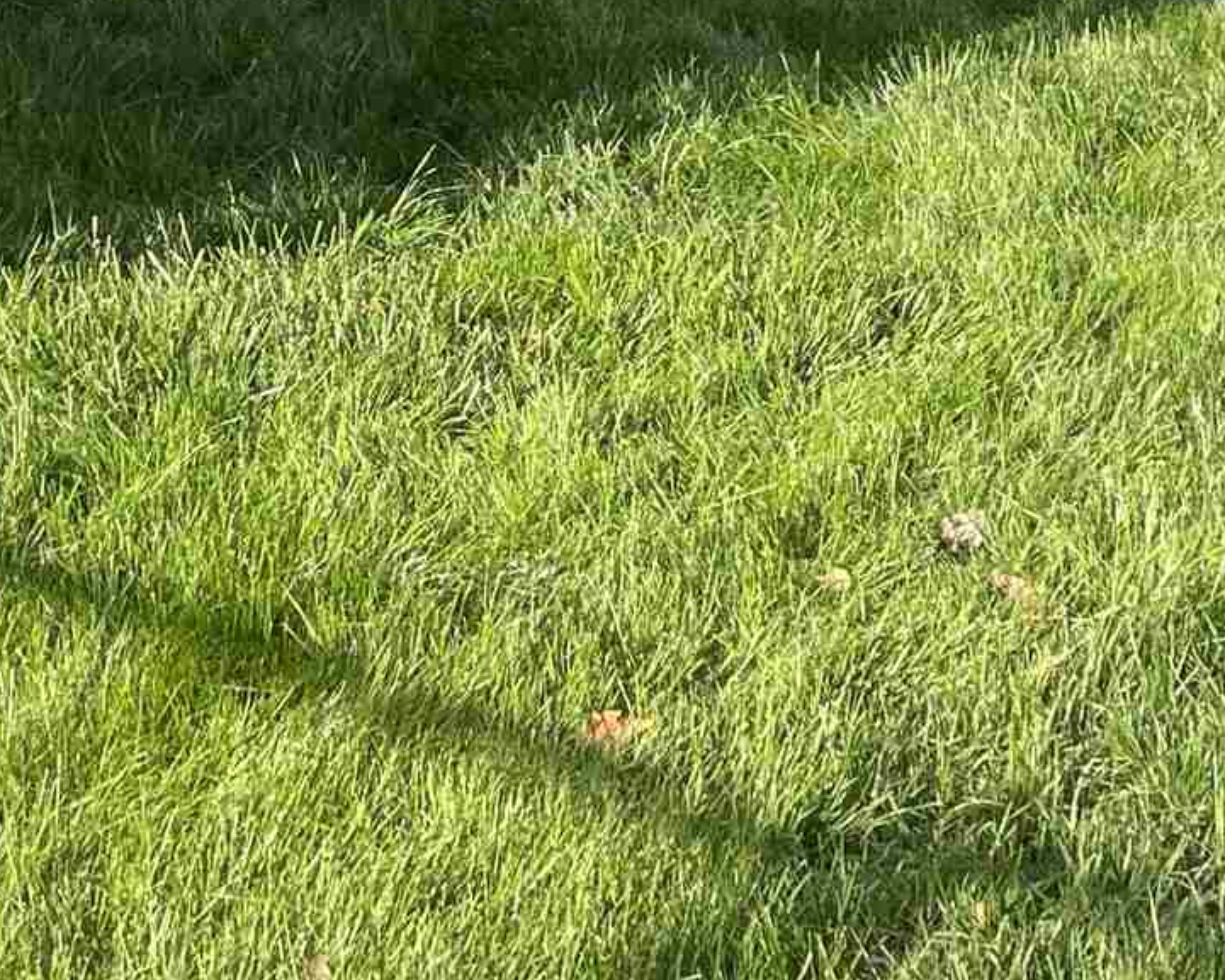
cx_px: 248
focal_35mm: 104
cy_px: -758
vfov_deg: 13.4
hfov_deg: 18.3
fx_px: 3771
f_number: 1.6
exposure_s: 1/1225
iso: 32
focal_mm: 5.1
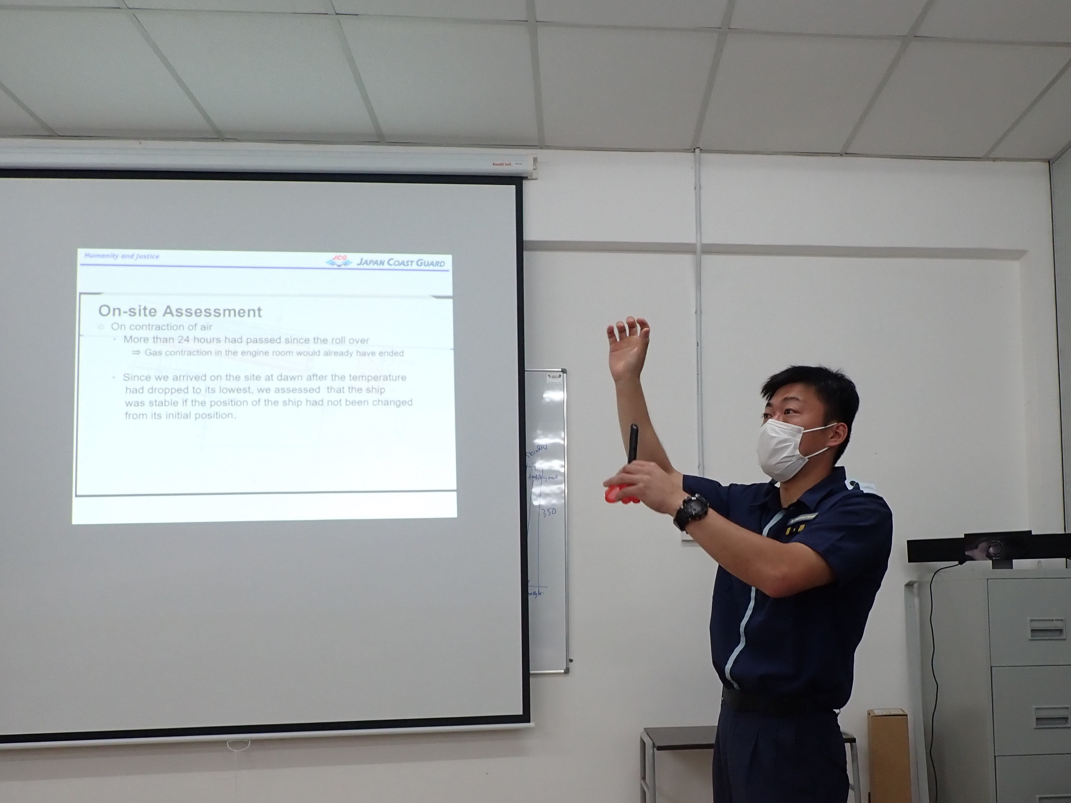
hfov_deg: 69.4
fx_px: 773
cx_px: 536
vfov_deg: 54.9
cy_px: 402
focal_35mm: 25
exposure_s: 1/60
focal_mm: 4.5
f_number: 2.8
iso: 200
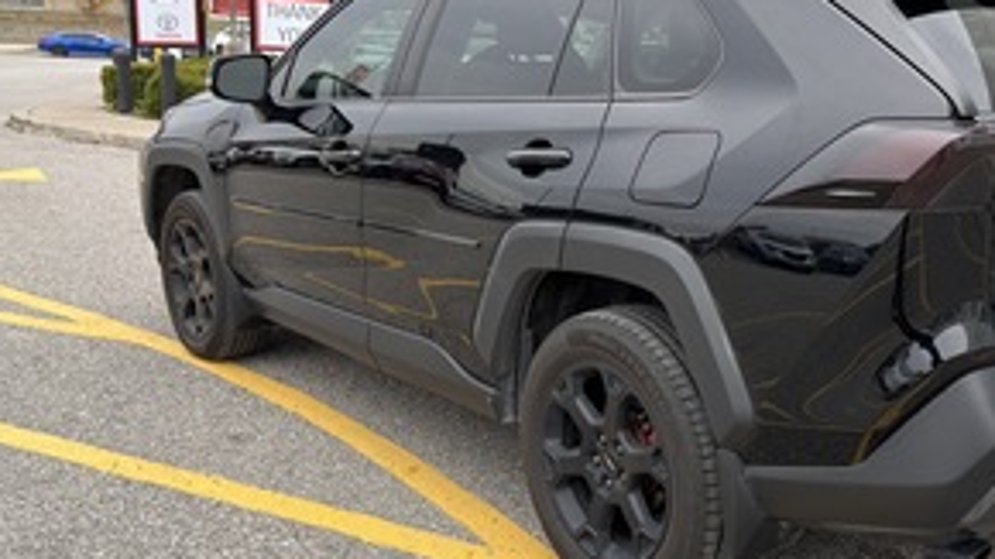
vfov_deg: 28.9
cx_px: 703
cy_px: 235
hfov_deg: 48.1
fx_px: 1082
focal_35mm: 41
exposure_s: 1/121
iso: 40
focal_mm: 5.96
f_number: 1.6
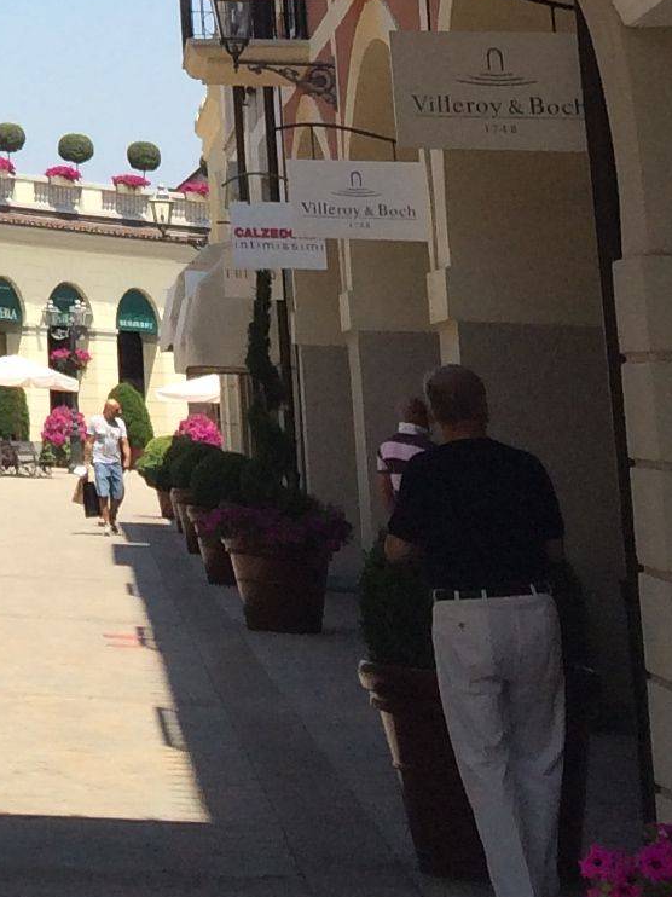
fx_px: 3419
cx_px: -757
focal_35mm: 132
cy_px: -710
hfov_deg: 10.2
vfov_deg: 13.4
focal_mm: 4.12
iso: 32
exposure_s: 1/1368
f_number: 2.2
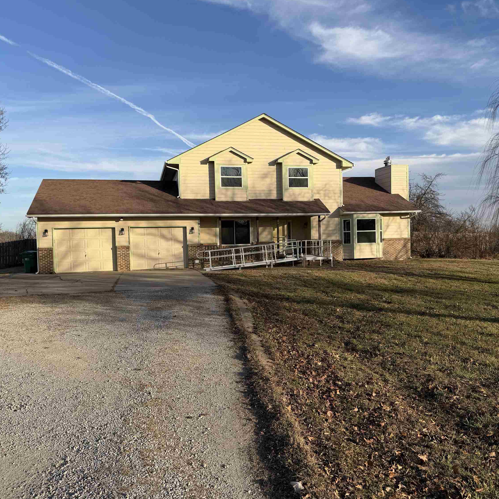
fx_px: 473
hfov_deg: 55.6
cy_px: 253
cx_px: 257
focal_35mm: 29
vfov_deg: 55.6
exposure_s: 1/3279
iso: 80
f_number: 1.78
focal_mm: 6.76
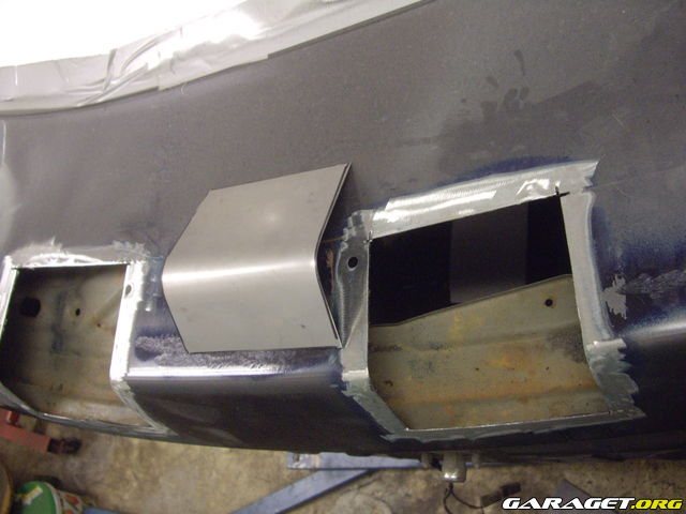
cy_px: 257
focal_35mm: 38
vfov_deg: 37.7
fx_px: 753
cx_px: 343
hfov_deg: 49.0
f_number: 2.8
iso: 400
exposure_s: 1/60
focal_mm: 7.9
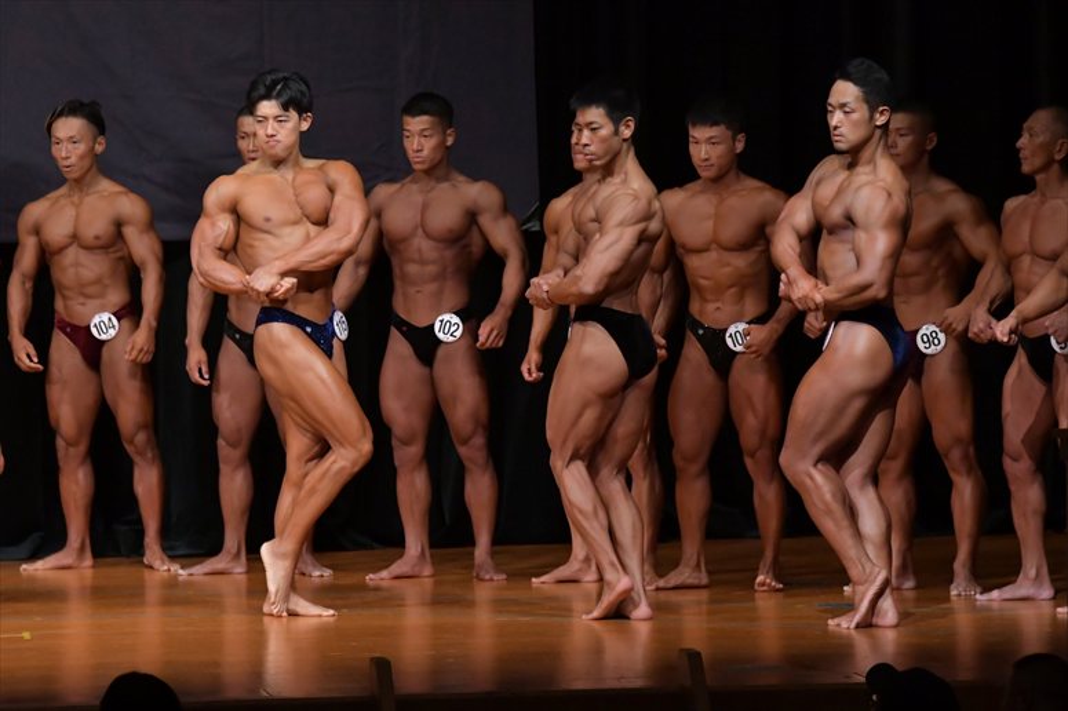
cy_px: 356
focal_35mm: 255
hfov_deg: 8.1
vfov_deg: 5.4
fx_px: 7561
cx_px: 534
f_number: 5.6
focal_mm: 170
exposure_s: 1/400
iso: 5000
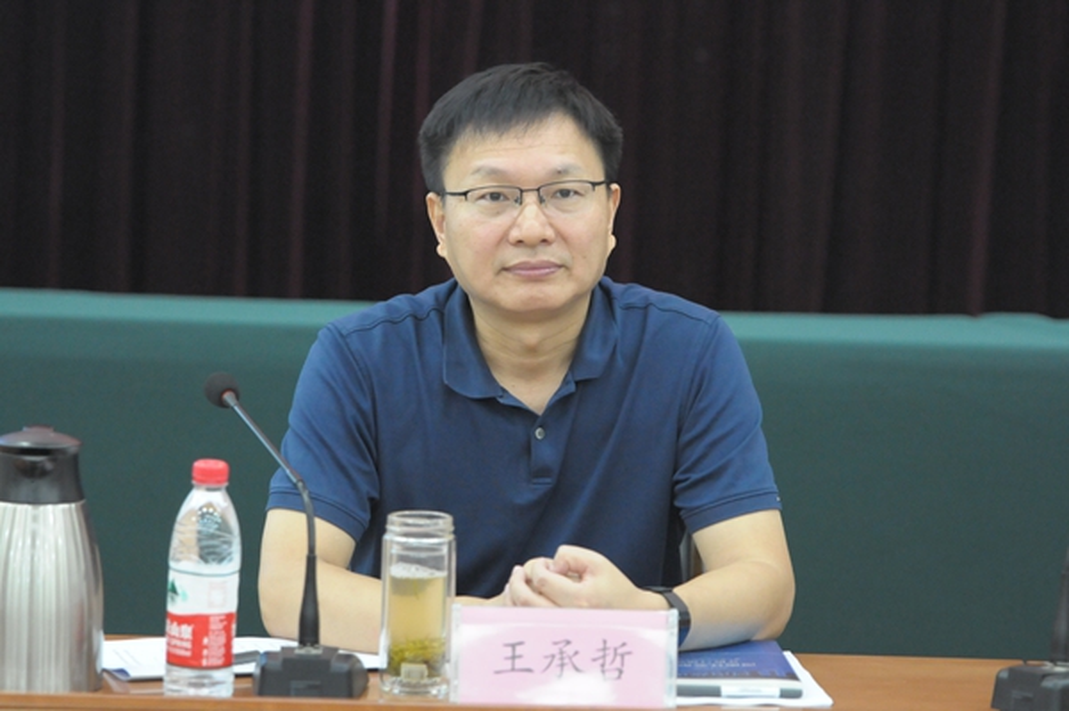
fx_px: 5162
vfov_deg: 7.9
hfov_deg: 11.8
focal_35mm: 174
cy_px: 356
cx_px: 534
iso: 2800
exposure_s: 1/50
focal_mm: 116
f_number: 2.8
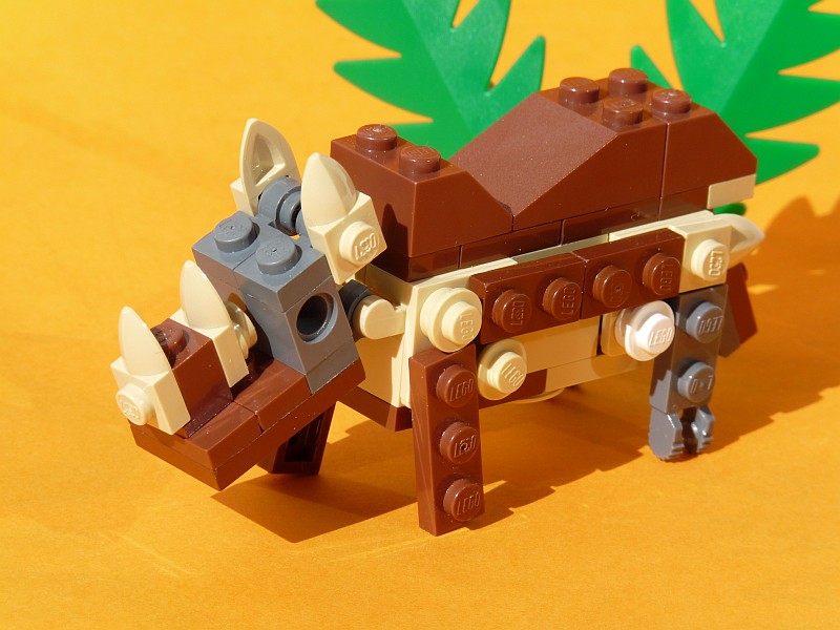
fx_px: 7183
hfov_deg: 6.7
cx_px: 420
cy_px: 315
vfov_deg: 5.0
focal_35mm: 296
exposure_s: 1/500
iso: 100
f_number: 6.3
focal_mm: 52.7
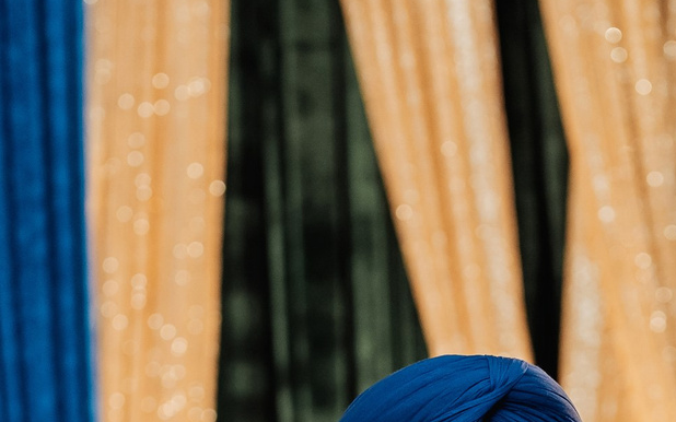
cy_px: 875
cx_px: 586
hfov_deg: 9.9
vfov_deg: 6.0
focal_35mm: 211
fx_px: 3887
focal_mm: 50
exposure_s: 1/200
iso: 800
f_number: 2
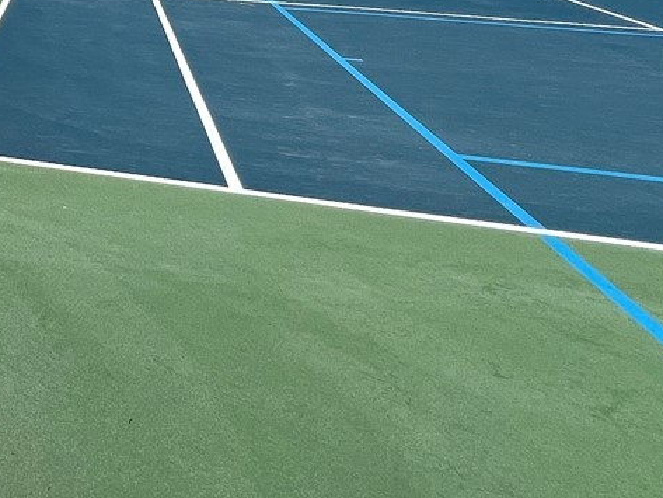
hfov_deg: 31.8
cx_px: -216
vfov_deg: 26.6
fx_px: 843
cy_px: -187
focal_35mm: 44
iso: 32
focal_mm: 1.57
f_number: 1.8
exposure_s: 1/1672
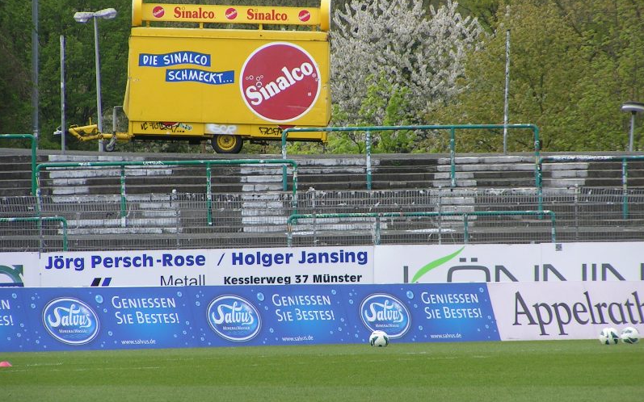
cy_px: 168
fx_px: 5546
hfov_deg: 6.6
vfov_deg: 4.2
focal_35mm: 316
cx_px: 322
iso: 50
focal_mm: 45.4
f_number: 4.5
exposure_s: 1/400
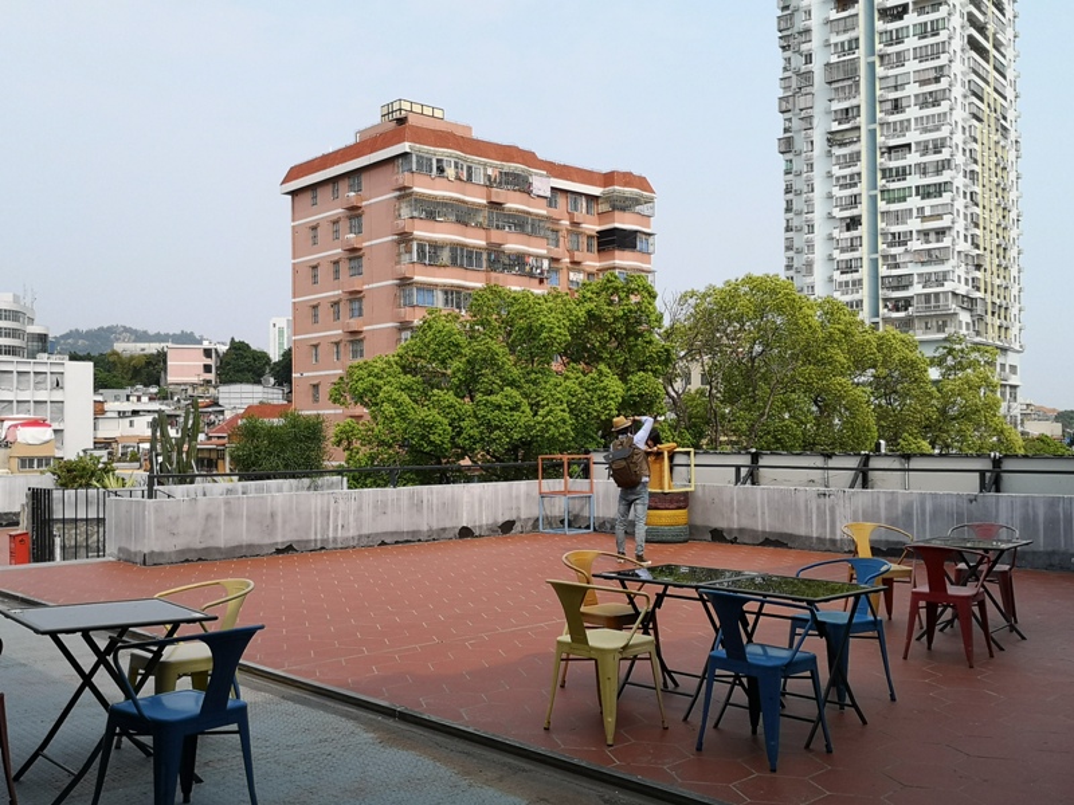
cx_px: 537
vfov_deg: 41.8
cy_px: 402
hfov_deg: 54.0
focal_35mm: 34
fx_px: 1055
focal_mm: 3.95
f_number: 1.8
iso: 50
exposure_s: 1/1718
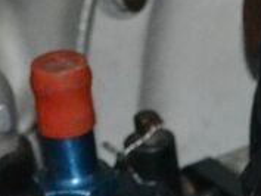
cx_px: 329
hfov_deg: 5.4
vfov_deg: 4.1
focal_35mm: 364
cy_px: 269
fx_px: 2750
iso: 3200
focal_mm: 35
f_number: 5
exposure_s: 1/60
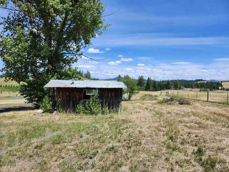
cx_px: 114
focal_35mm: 23
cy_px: 86
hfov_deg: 73.9
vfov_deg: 58.9
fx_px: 152
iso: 25
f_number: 1.8
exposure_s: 1/1457
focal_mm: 5.54
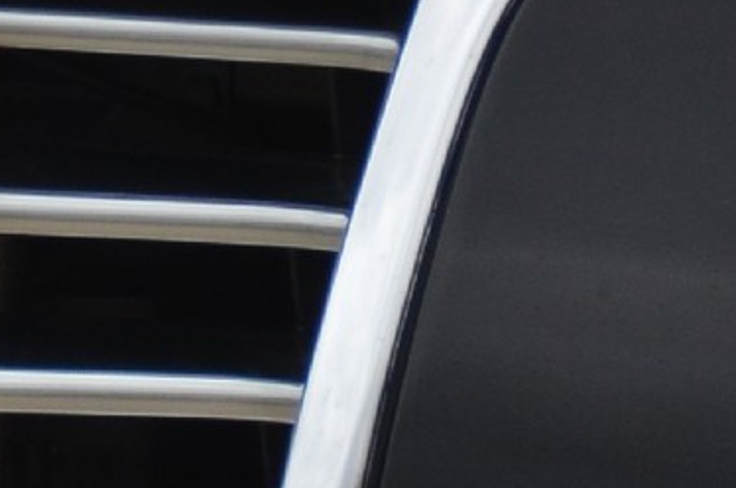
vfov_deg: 1.1
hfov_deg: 1.7
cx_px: -1531
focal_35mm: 1202
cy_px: 47
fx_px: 24532
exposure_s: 1/1000
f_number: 5.3
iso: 560
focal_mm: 120
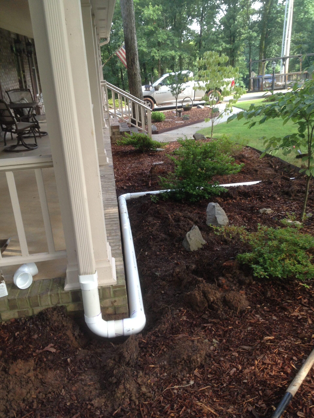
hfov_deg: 40.7
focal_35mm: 35
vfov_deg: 52.6
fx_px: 423
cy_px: 209
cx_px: 157
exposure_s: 1/120
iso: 80
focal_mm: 4.28
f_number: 2.4
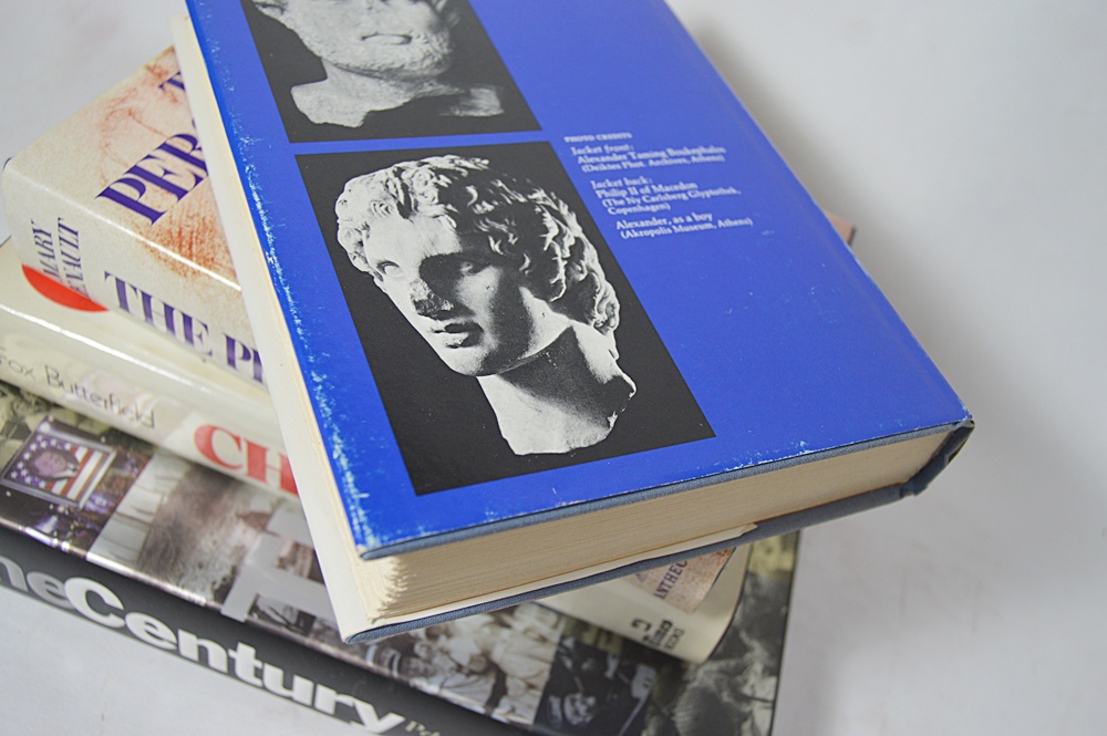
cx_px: 554
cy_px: 368
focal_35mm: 34
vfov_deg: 38.3
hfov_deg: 55.1
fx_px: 1060
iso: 400
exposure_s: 1/80
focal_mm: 23
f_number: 4.5
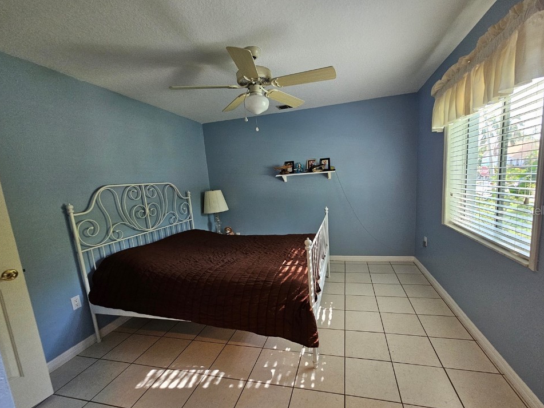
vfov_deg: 85.6
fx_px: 220
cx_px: 286
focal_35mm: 14
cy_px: 210
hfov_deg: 102.0
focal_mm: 2.2
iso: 250
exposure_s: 1/60
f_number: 2.2
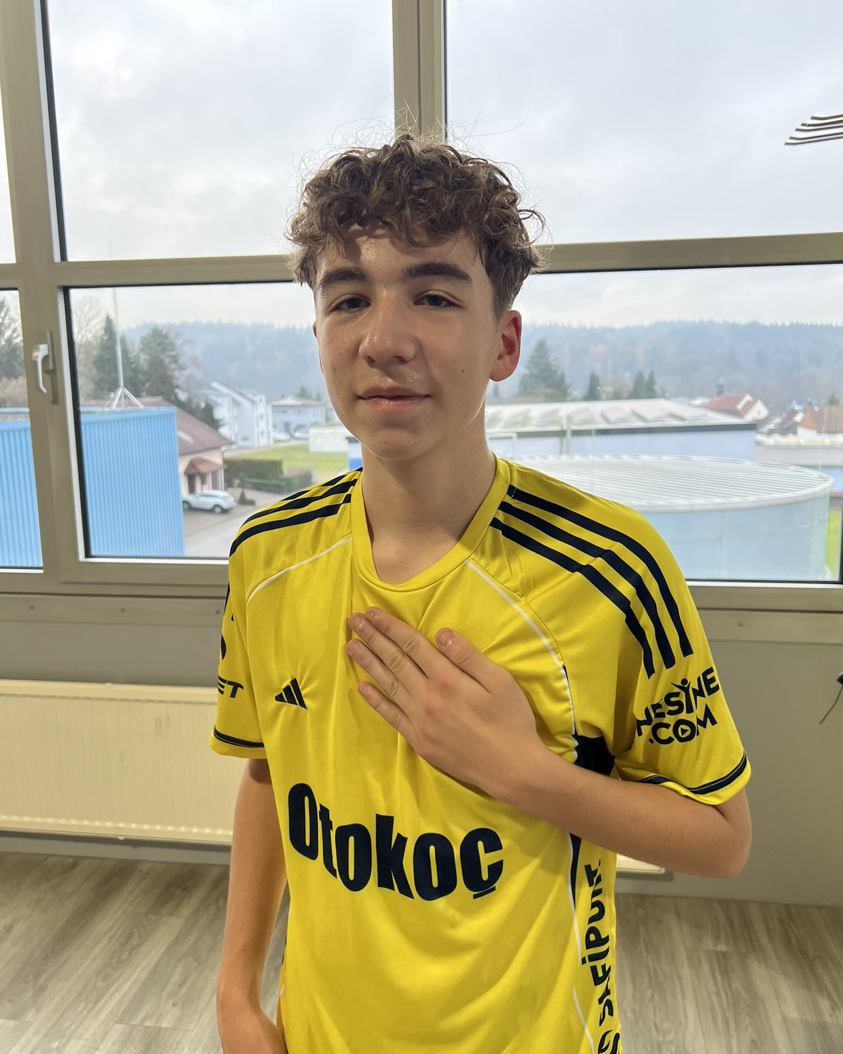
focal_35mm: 28
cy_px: 532
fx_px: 873
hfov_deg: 51.5
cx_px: 431
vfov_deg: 62.2
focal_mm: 5.7
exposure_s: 1/121
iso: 80
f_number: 1.5
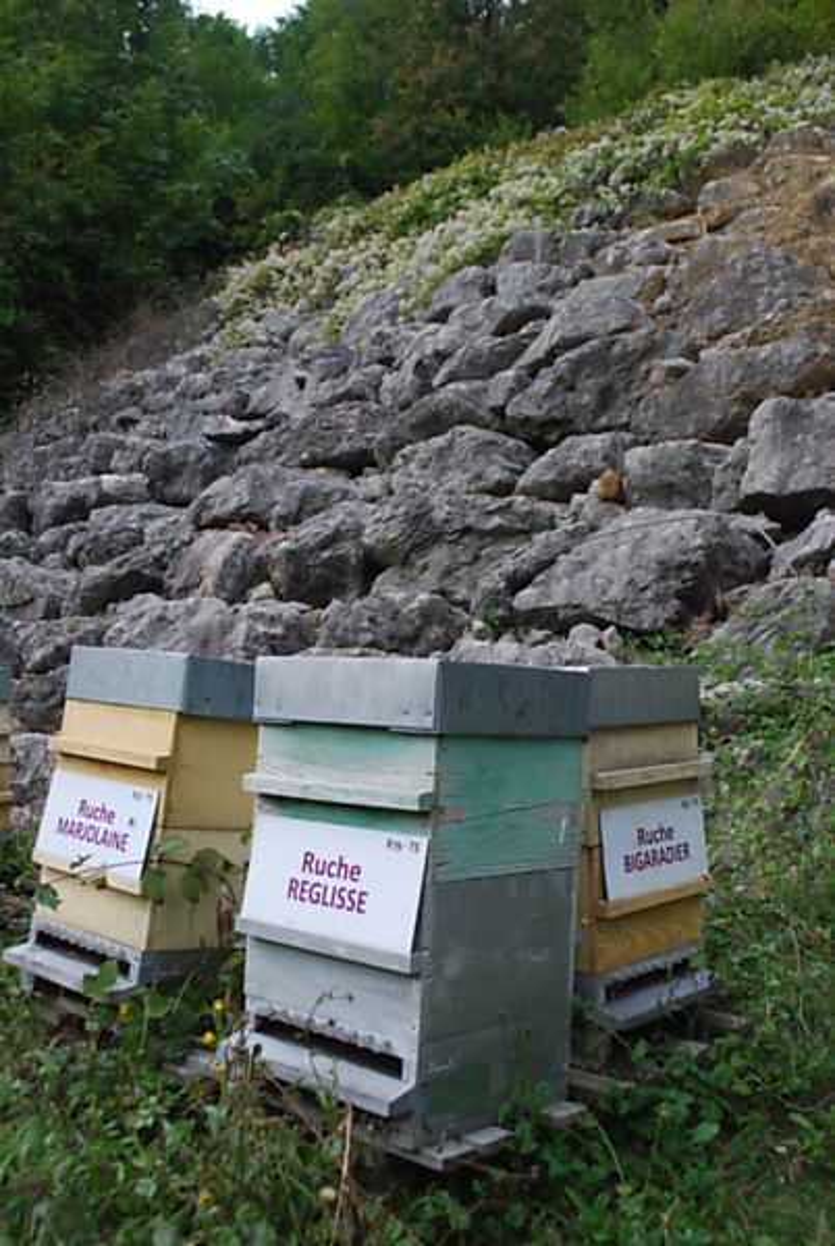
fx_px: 1248
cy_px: 623
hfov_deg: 37.0
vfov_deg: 53.1
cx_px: 418
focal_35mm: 36
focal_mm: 24
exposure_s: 1/125
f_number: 5.6
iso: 200
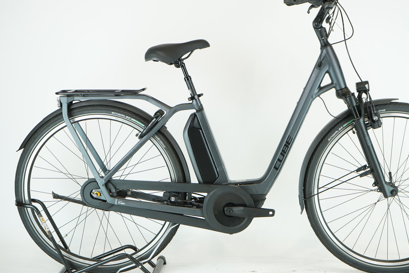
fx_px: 841
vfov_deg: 18.4
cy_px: 129
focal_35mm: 74
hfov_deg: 27.3
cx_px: 244
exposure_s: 1/200
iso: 2000
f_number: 6.3
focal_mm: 61
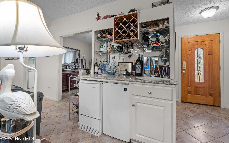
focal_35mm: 15
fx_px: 94
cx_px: 120
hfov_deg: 101.4
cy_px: 66
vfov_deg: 74.7
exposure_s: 1
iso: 250
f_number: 8
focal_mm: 14
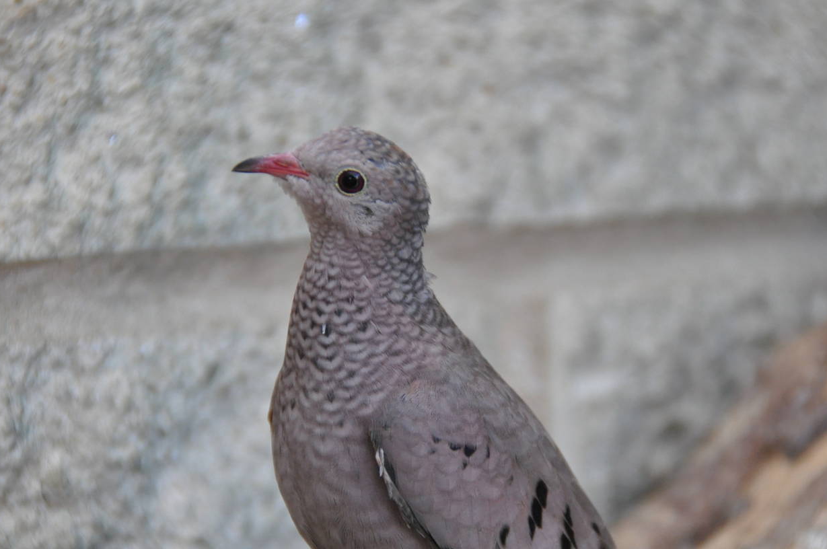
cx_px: 435
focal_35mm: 586
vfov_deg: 2.3
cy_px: 352
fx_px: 13444
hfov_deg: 3.5
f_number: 5.6
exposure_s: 1/80
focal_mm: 300
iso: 1000
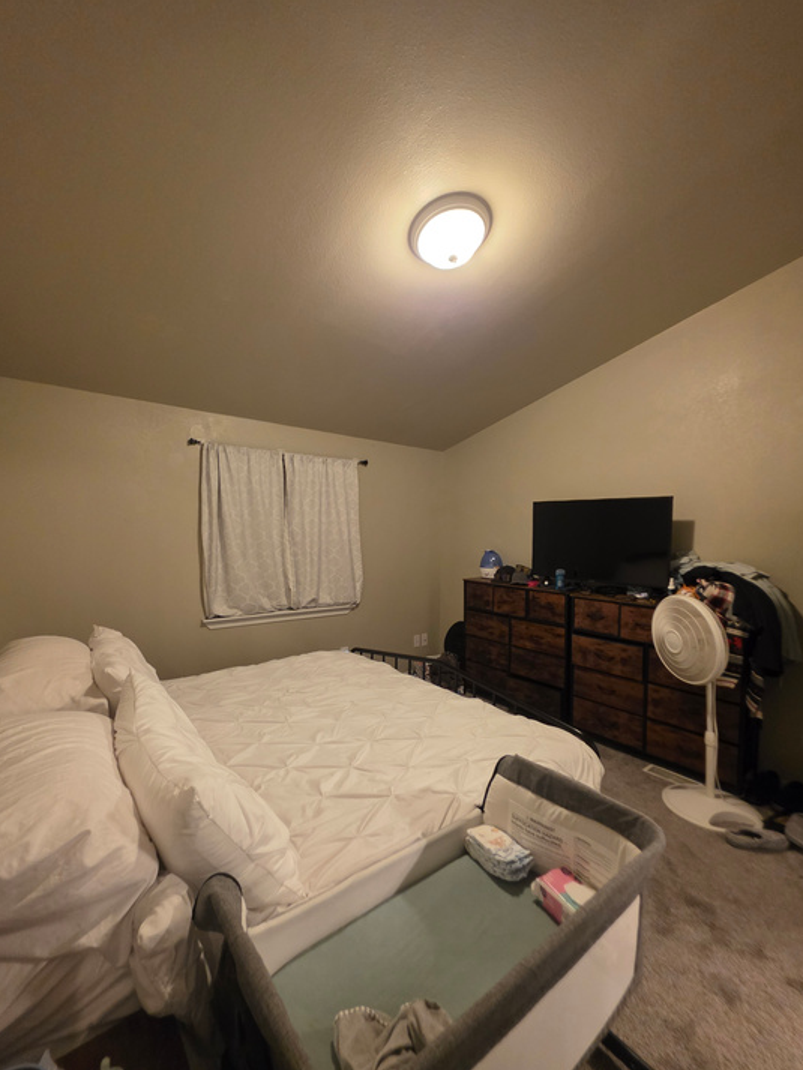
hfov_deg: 85.7
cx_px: 390
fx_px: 433
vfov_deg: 102.0
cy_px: 558
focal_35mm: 14
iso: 500
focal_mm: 2.2
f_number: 1.9
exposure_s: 1/60
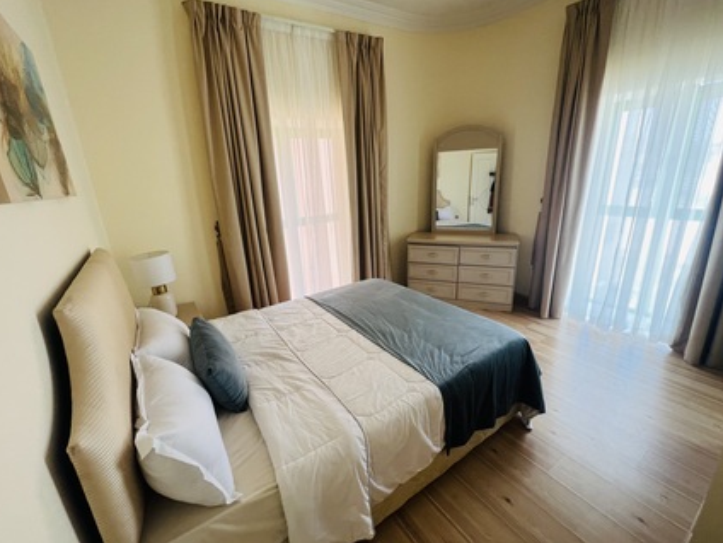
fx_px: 292
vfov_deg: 85.7
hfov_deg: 102.0
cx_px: 350
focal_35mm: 14
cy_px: 264
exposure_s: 1/99
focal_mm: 1.57
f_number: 1.8
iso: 80
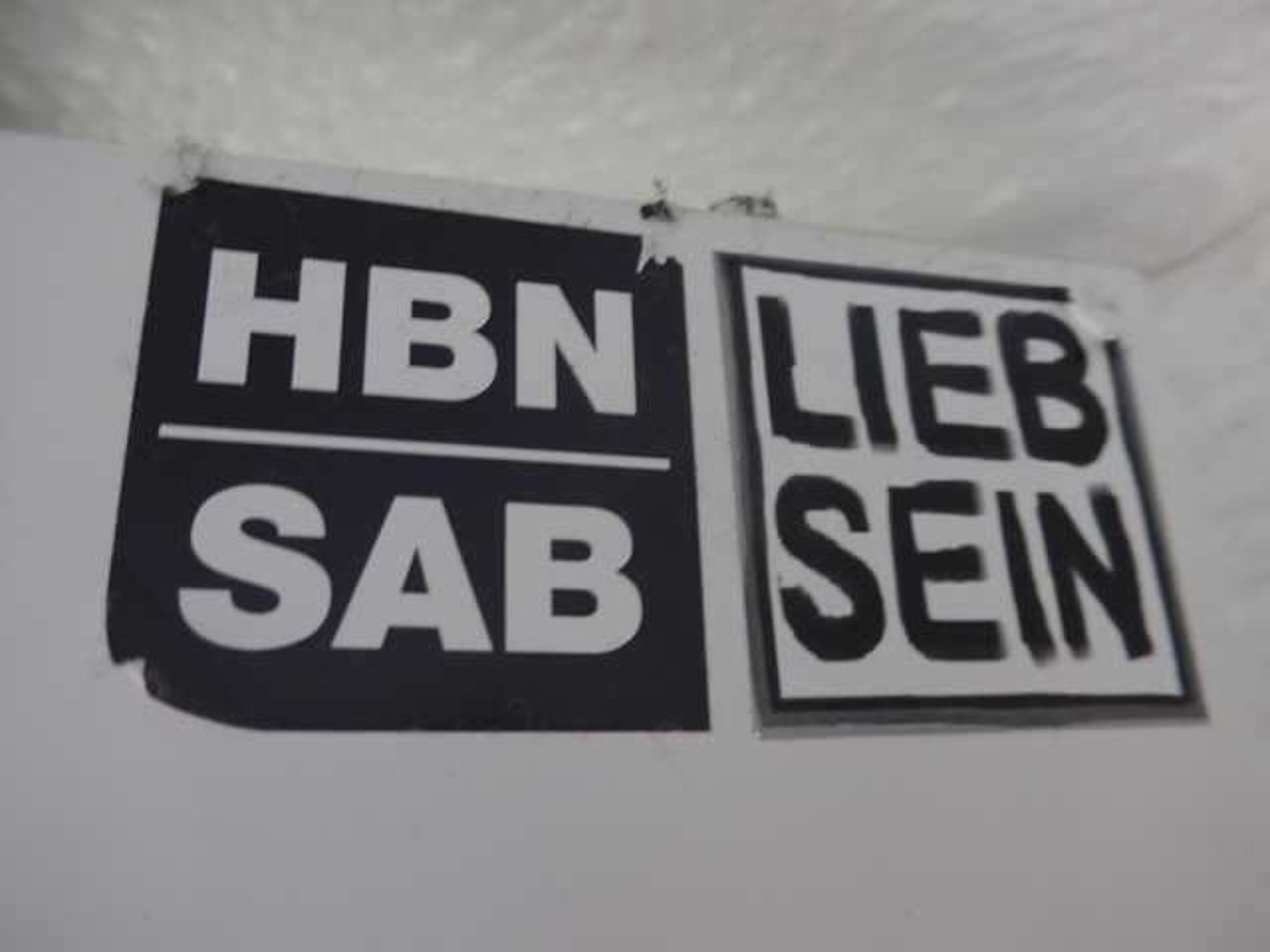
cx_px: 635
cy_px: 476
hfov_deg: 61.7
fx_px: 1064
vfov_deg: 48.2
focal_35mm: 29
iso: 400
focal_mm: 6
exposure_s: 1/30
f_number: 2
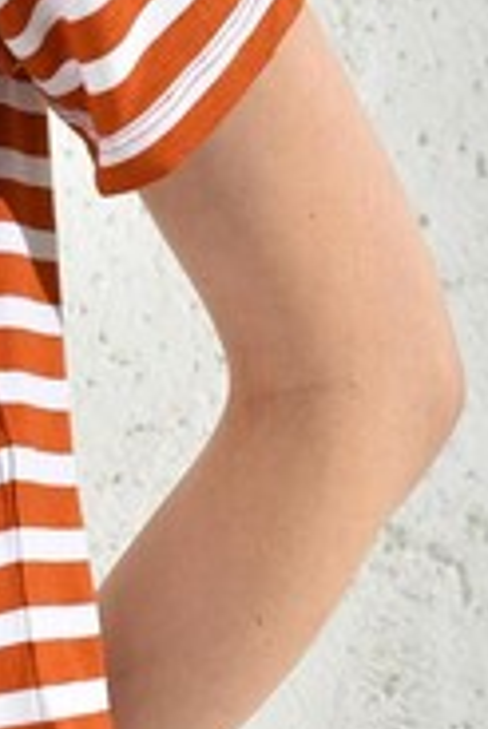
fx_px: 3470
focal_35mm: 171
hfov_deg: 7.7
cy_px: -75
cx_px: -444
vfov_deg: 11.8
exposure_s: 1/160
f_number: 7.1
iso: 100
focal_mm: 42
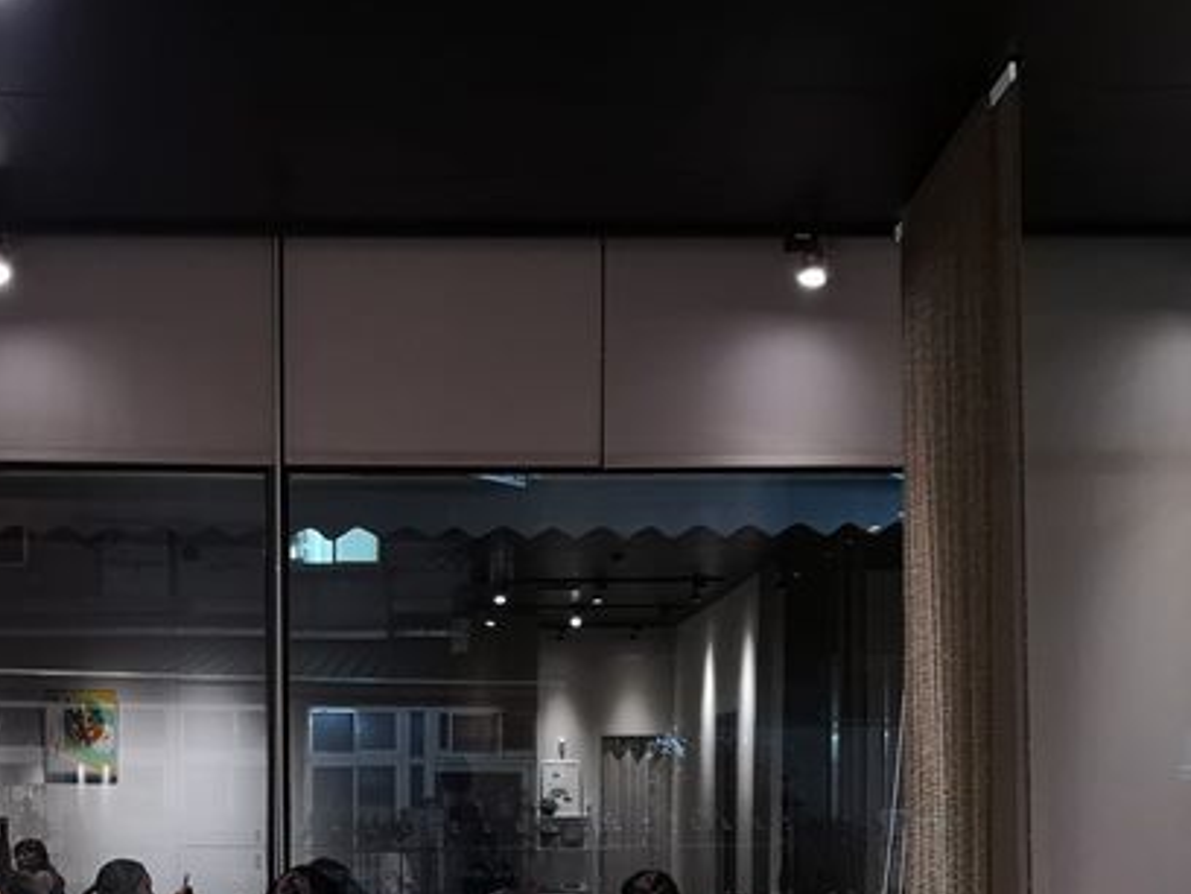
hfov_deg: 36.0
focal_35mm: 53
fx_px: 1824
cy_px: 818
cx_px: 467
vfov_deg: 26.5
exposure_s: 1/30
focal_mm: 3.95
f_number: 1.8
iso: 320
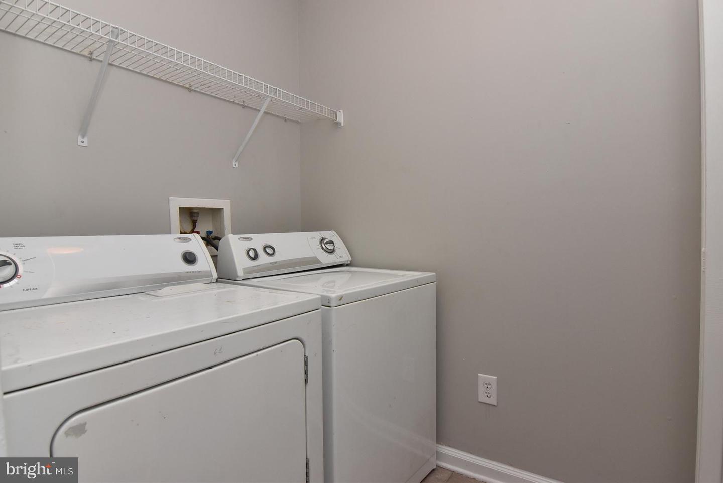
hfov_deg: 90.0
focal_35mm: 18
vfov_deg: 67.5
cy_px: 242
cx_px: 362
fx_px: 362
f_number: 11
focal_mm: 12
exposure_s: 1/60
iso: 800
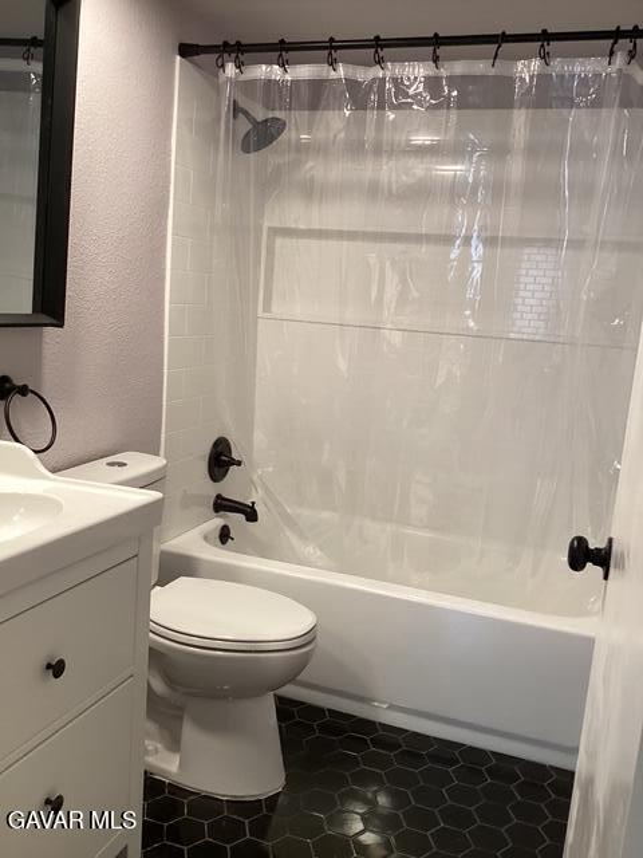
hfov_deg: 45.4
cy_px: 429
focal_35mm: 31
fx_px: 768
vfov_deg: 58.4
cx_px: 322
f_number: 2.4
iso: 160
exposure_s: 1/60
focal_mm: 3.3
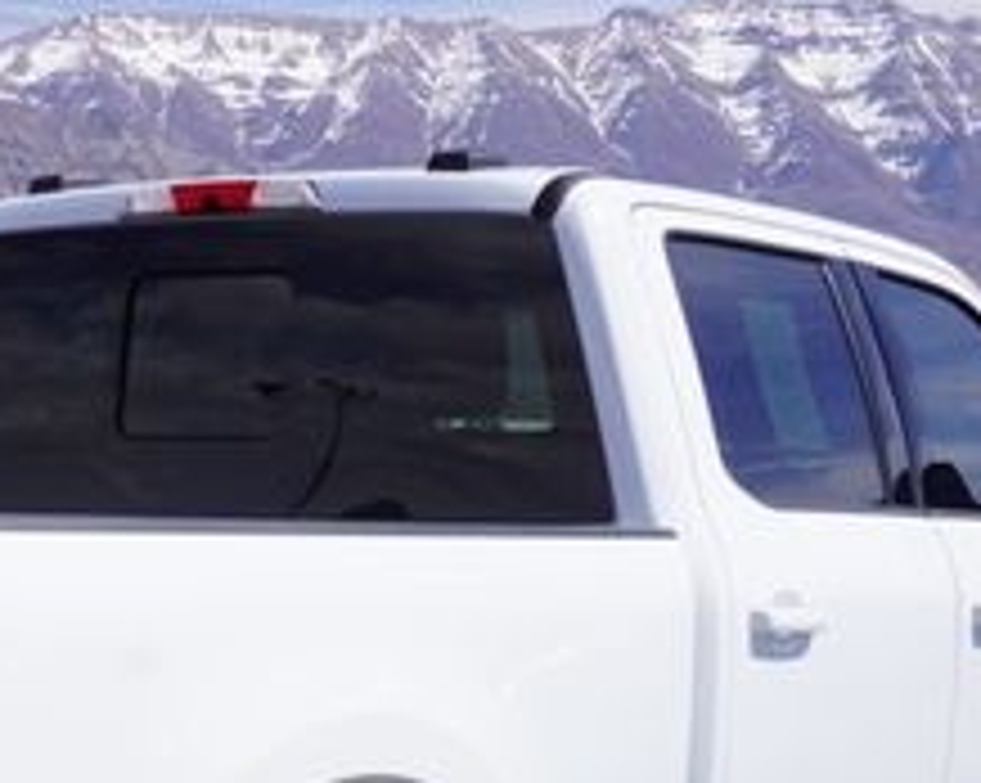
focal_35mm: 103
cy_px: 927
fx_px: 2999
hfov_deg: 18.1
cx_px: 18
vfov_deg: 14.4
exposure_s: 1/200
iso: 100
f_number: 11
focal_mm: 25
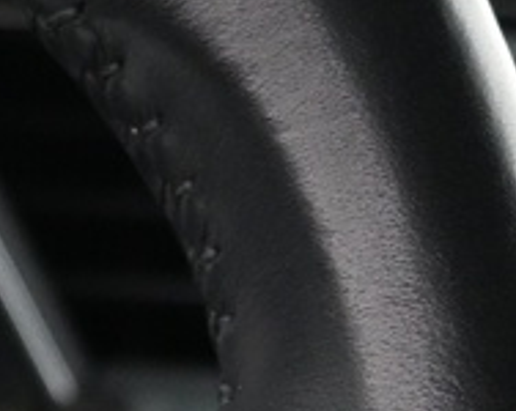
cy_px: 921
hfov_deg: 10.0
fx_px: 2960
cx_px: 203
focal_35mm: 194
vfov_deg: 7.5
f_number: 3.5
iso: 1400
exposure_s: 1/25
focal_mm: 16
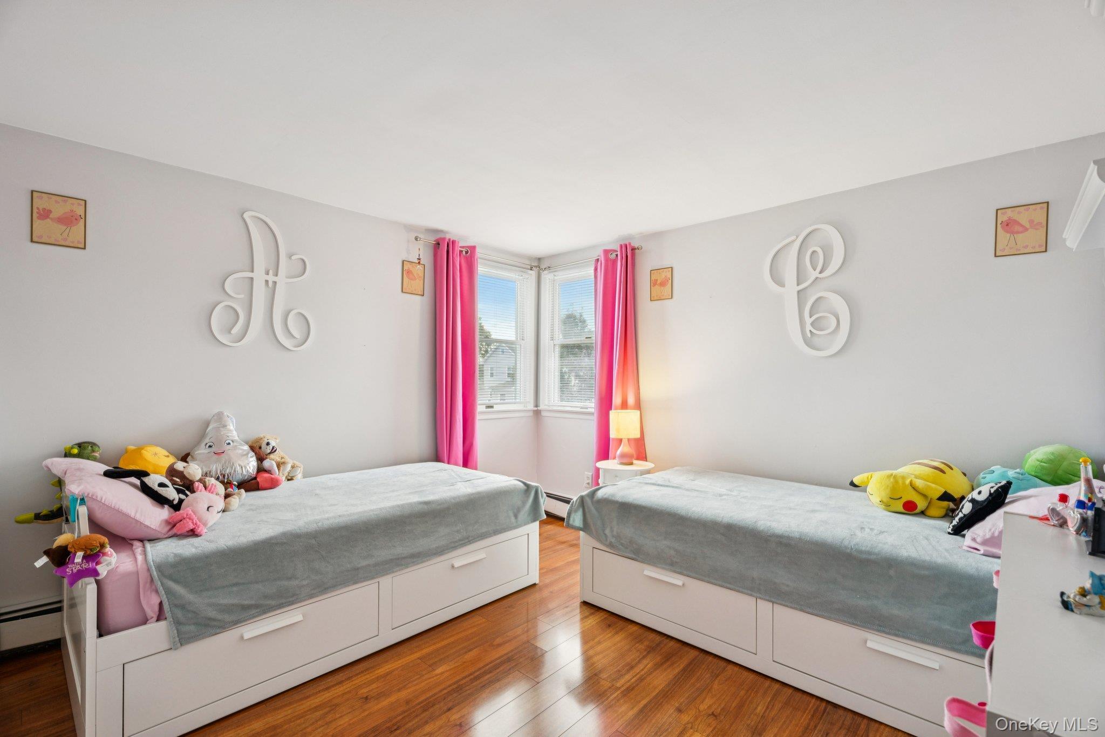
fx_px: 491
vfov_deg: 73.8
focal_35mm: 16
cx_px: 552
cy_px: 368
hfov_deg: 96.7
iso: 400
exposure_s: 1/30
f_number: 8
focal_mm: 16
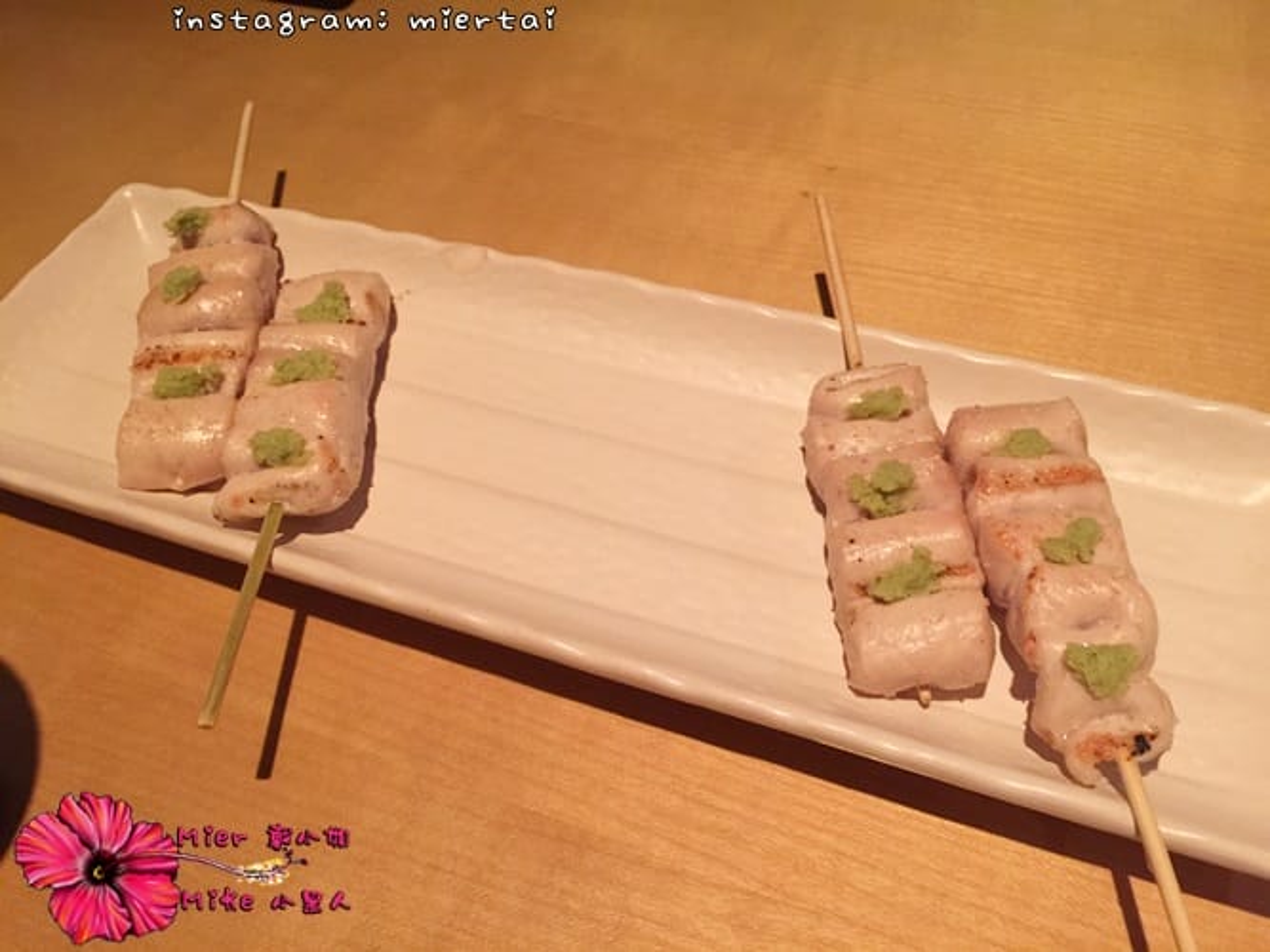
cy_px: 476
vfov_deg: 48.2
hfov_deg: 61.7
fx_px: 1064
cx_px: 635
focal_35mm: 29
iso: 125
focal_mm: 4.15
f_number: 2.2
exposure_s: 1/10
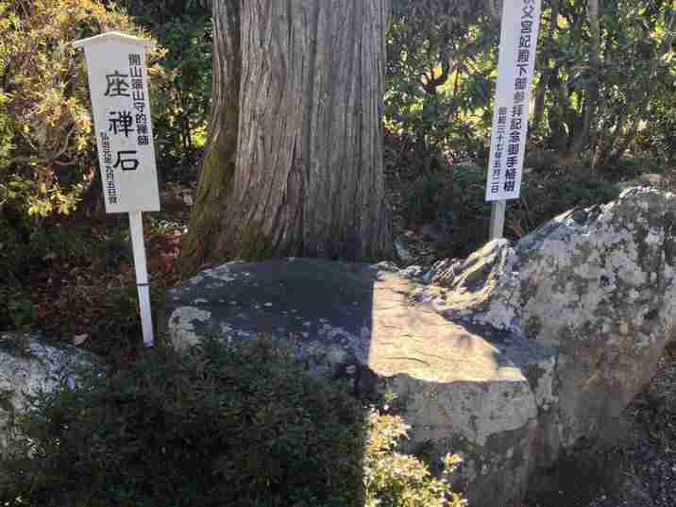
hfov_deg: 52.6
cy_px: 254
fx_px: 683
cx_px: 338
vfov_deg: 40.7
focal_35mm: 35
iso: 50
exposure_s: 1/190
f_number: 2.4
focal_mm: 4.28
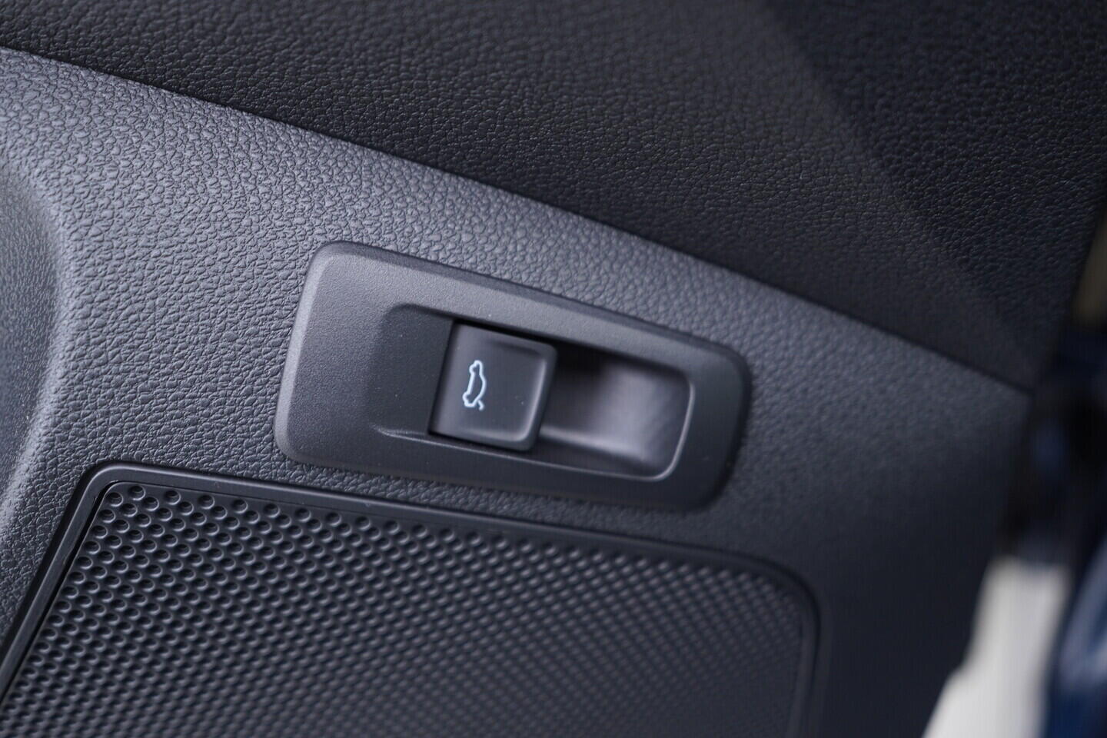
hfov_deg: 53.1
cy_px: 369
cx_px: 554
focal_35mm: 36
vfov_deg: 36.9
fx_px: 1107
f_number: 2.8
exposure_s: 1/40
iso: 320
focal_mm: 24
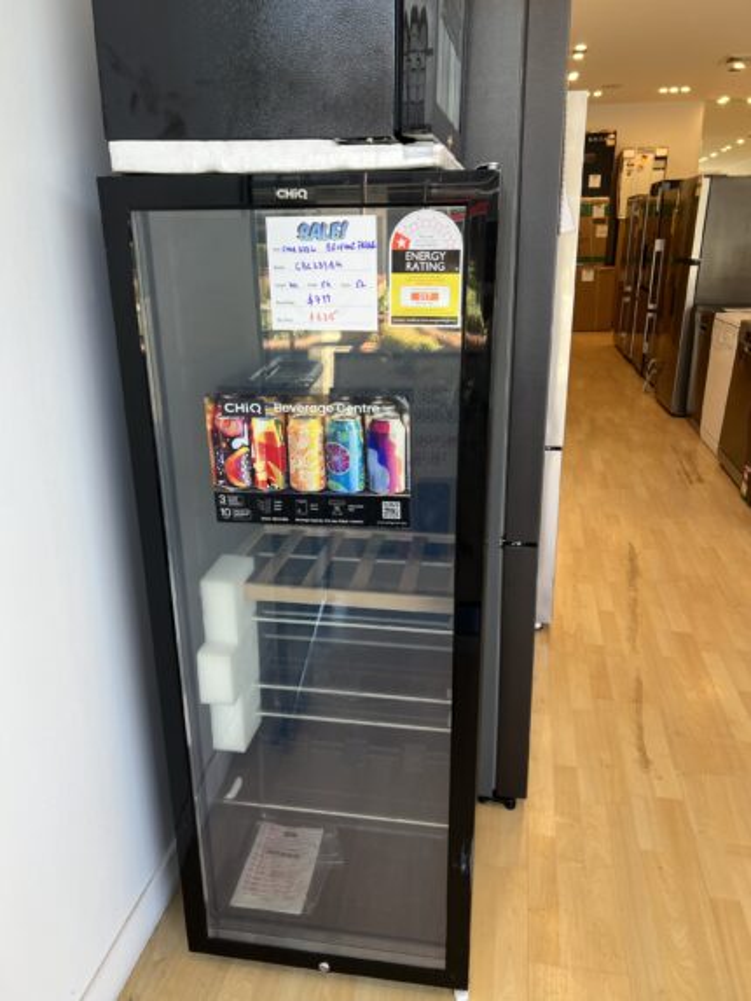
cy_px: 500
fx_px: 752
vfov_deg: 67.3
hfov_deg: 53.1
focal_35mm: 26
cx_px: 376
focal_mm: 5.7
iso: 40
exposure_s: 1/100
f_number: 1.5
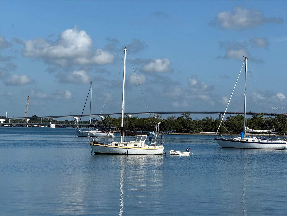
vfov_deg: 12.3
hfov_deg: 16.4
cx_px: 144
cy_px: 108
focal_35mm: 120
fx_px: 995
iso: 50
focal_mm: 15.66
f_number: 2.8
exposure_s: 1/2525
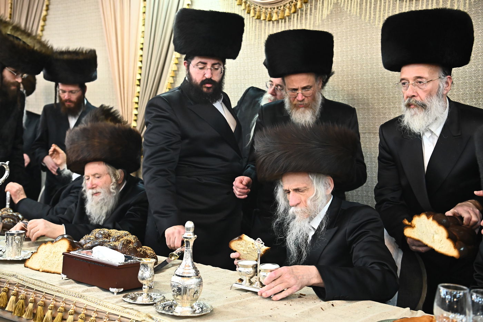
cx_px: 242
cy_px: 161
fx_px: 603
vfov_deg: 29.8
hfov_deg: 43.6
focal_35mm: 45
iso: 5000
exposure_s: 1/200
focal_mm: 45
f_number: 4.5
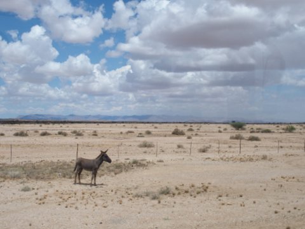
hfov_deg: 44.8
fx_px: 370
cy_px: 114
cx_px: 152
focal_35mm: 42
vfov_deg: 34.3
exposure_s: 1/640
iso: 100
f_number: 4.5
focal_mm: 9
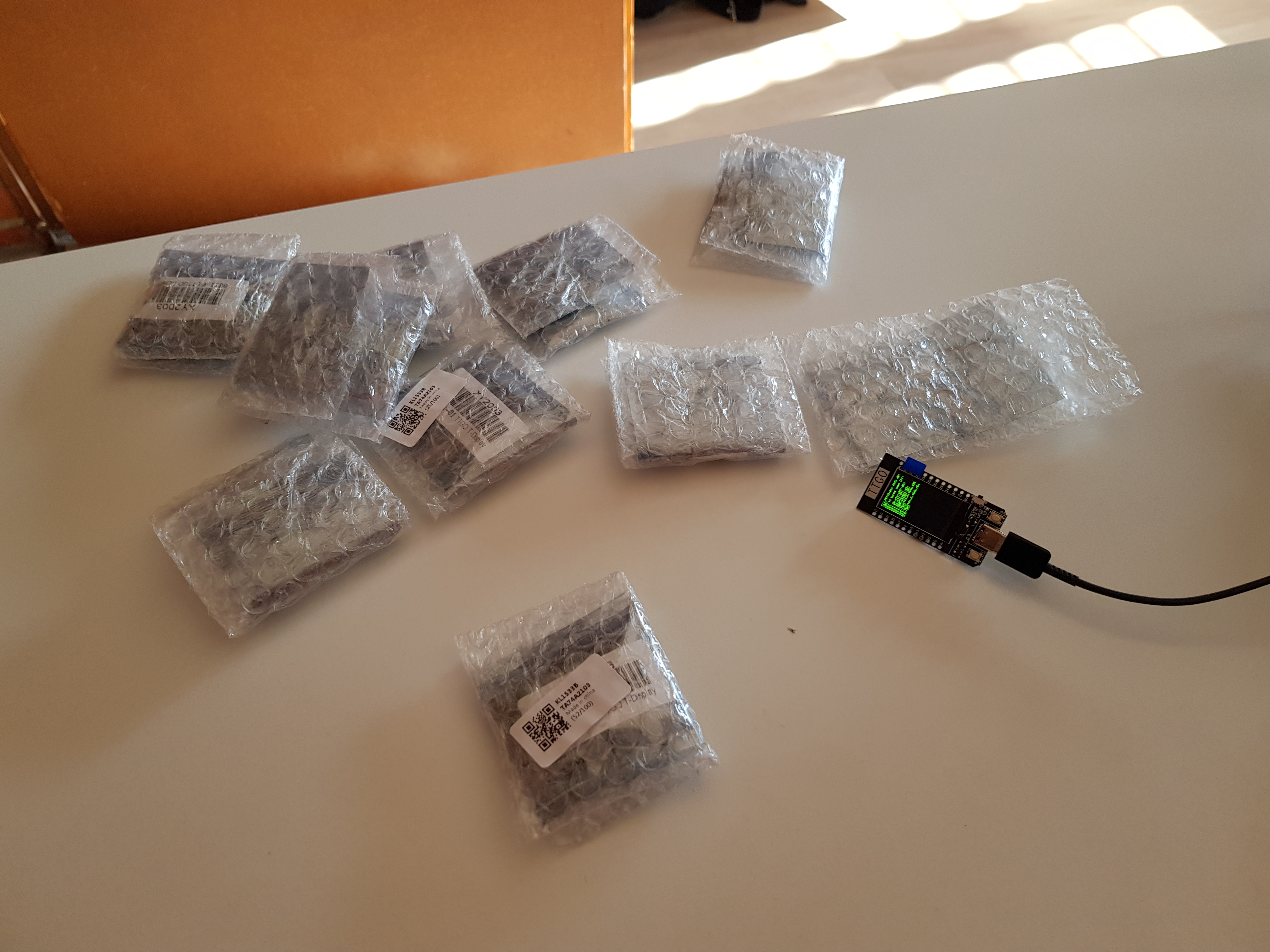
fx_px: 954
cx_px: 635
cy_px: 476
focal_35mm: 26
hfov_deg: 67.3
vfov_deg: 53.1
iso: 80
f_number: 1.7
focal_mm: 4.2
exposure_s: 1/100
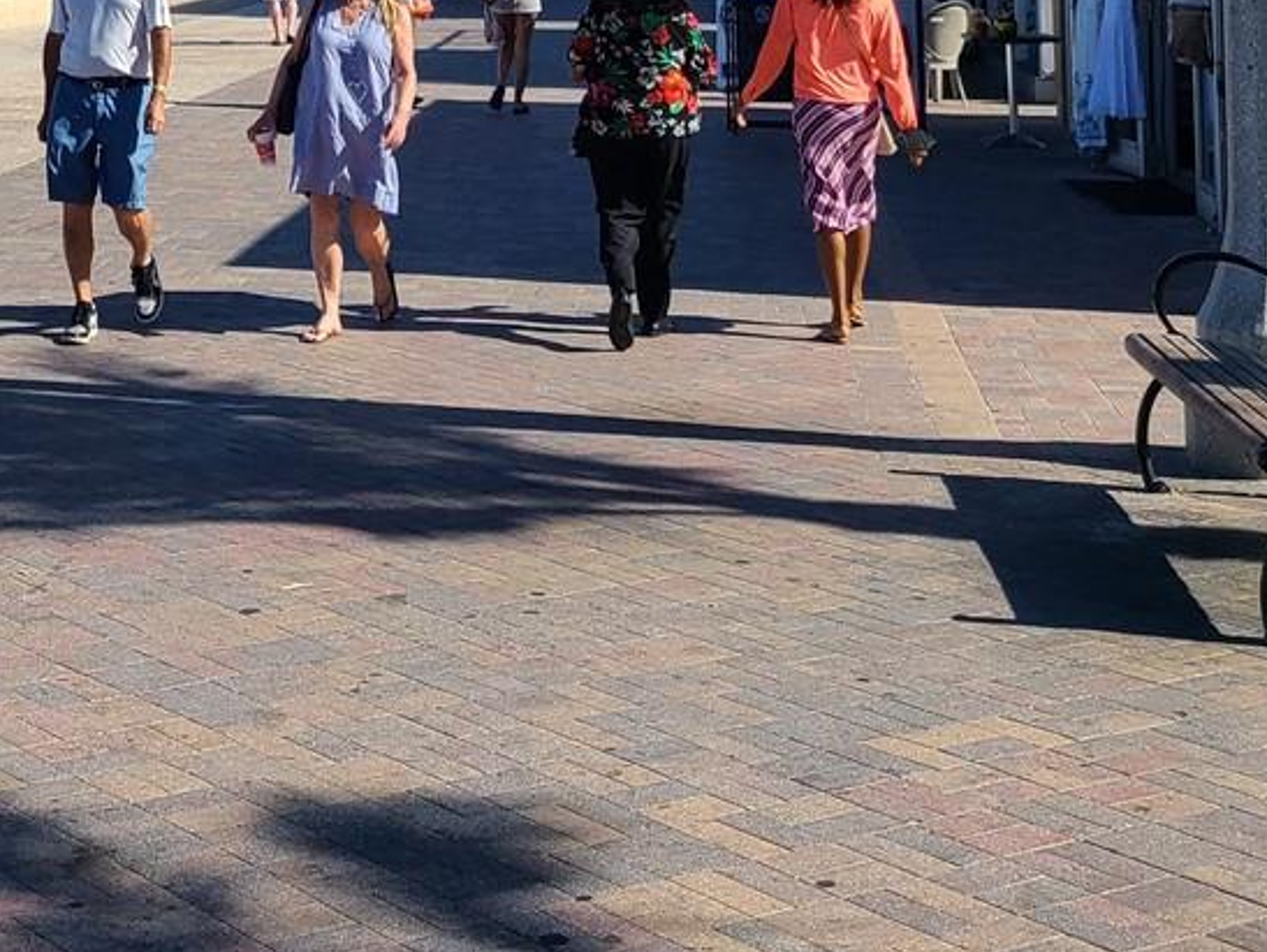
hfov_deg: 24.2
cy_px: -380
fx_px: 2784
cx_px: -76
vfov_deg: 17.8
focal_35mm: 76
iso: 40
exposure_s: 1/2767
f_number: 1.8
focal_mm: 5.4
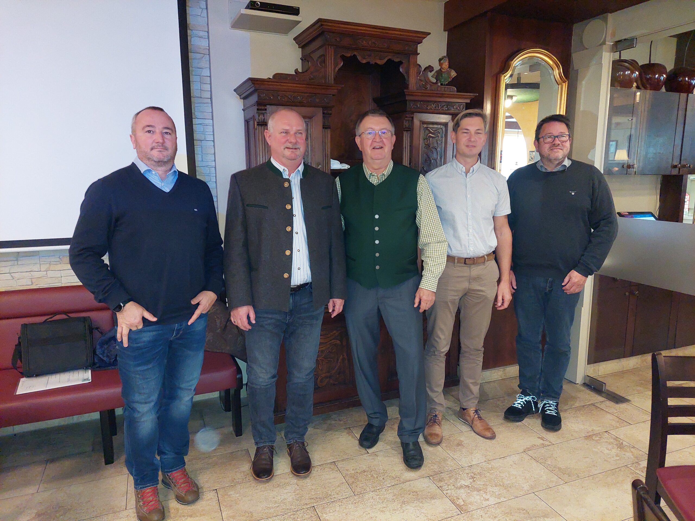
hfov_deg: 71.6
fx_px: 482
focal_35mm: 24
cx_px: 348
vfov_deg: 56.8
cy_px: 260
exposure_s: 1/24
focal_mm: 5.23
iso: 640
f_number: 1.8
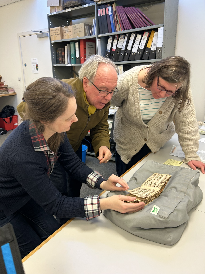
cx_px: 102
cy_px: 137
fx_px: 205
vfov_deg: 67.3
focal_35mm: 26
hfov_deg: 53.1
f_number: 1.5
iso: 64
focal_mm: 5.7
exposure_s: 1/50
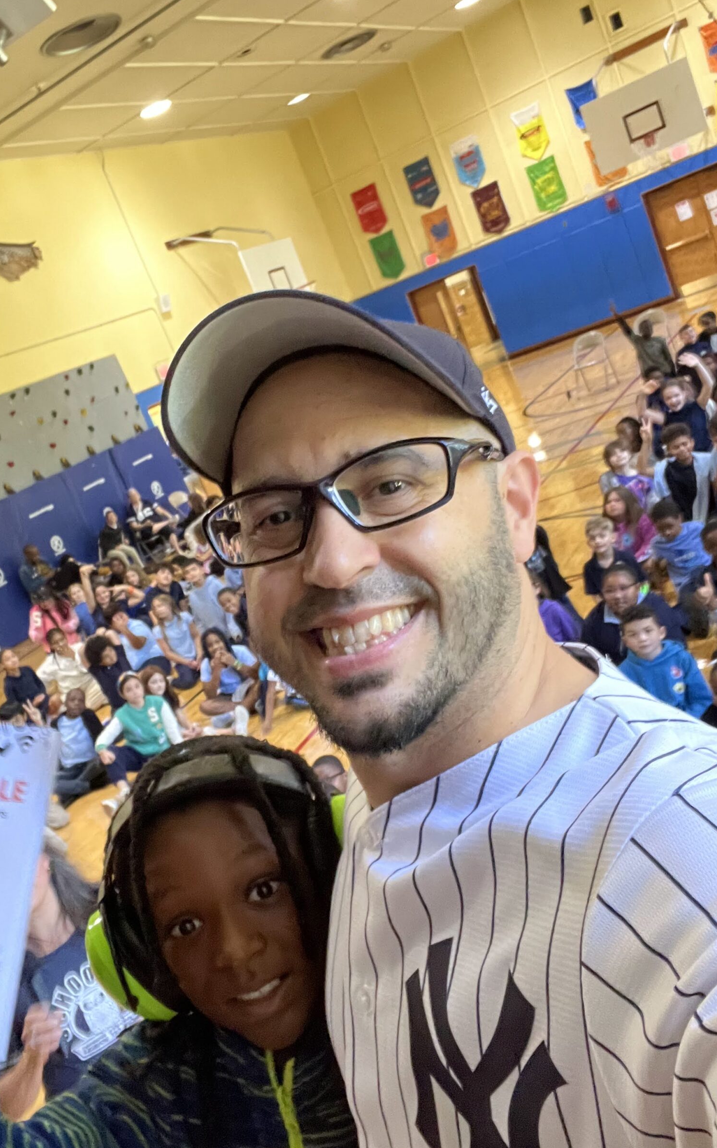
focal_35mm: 34
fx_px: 1063
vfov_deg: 56.7
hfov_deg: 37.1
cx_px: 280
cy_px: 556
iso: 640
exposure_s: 1/17
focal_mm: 2.71
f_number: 2.2
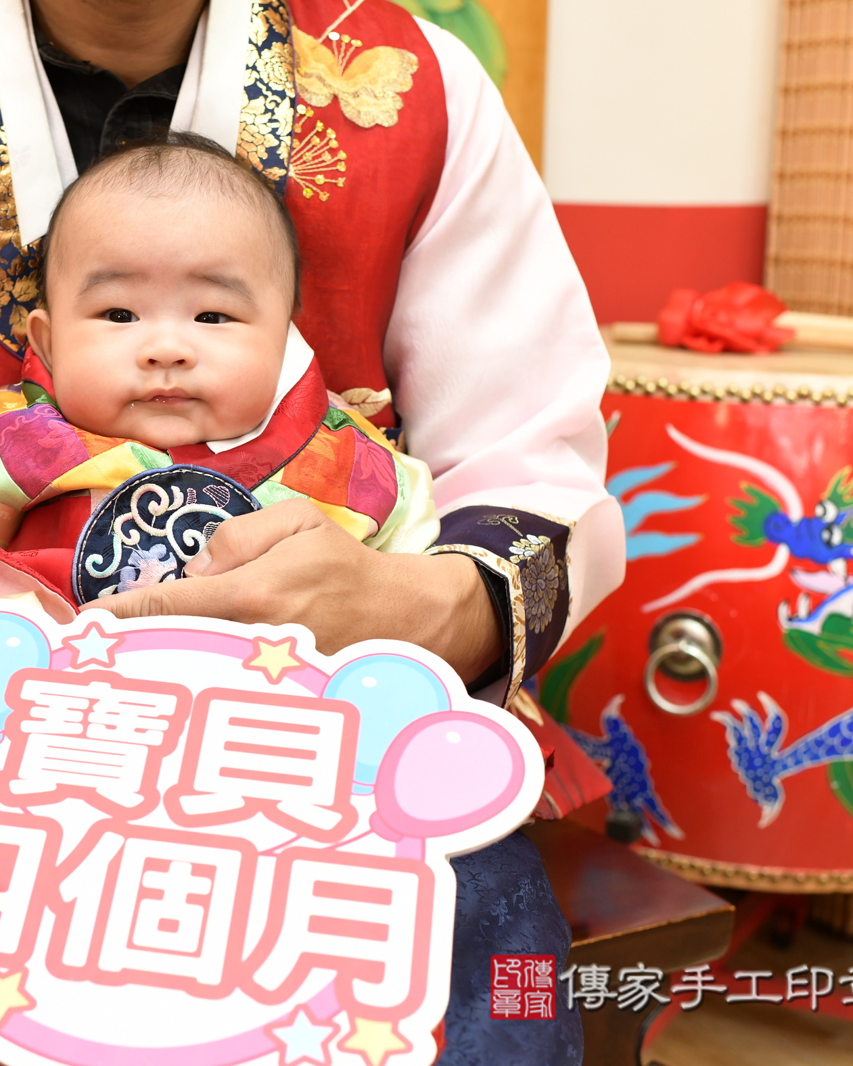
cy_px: 535
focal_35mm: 50
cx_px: 159
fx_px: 1578
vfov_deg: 37.3
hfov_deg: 29.5
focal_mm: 35
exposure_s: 1/200
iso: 1000
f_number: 4.5
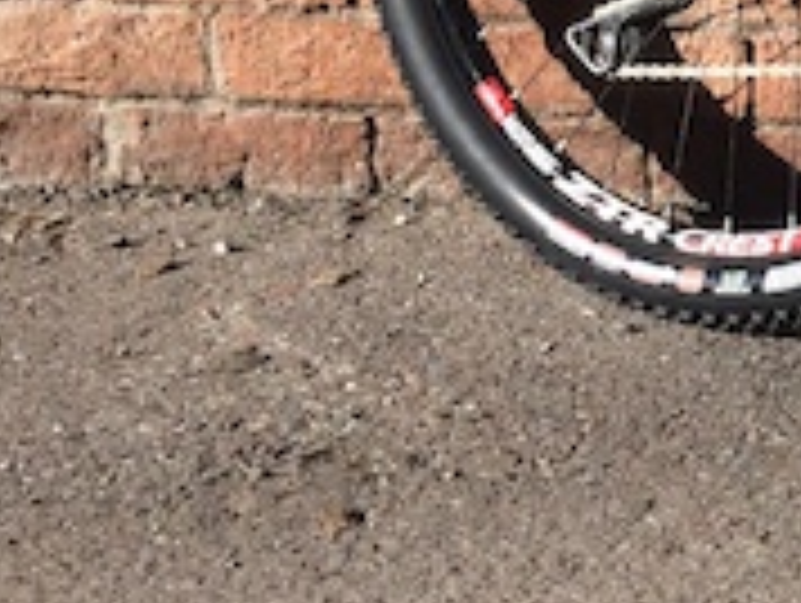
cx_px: 1611
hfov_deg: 13.1
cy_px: -310
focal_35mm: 130
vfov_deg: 11.0
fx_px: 3012
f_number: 2.2
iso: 32
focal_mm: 4.15
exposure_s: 1/1520
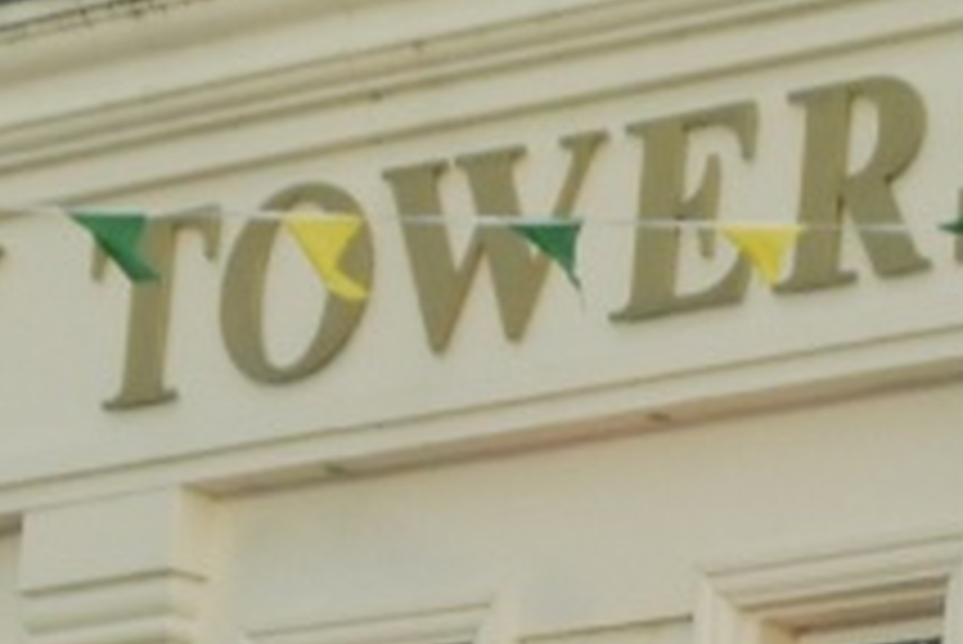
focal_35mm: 359
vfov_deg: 3.8
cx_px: 1066
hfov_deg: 5.7
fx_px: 9609
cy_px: 896
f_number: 4.5
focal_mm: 18
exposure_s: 1/500
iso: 720
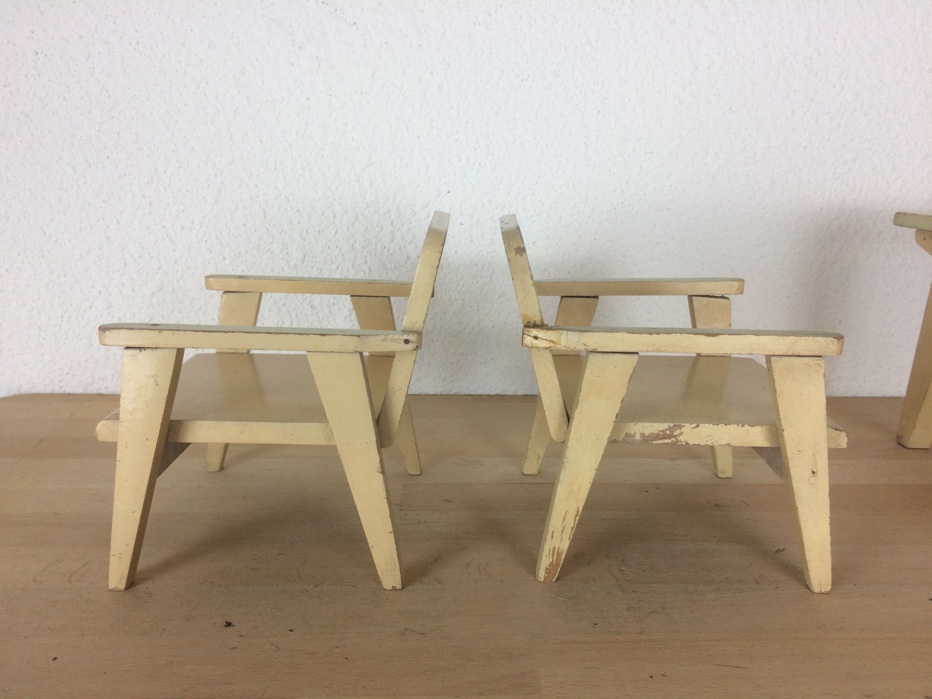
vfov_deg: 48.2
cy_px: 350
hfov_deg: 61.7
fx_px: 781
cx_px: 466
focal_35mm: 29
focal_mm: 4.15
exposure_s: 1/50
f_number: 2.2
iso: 40
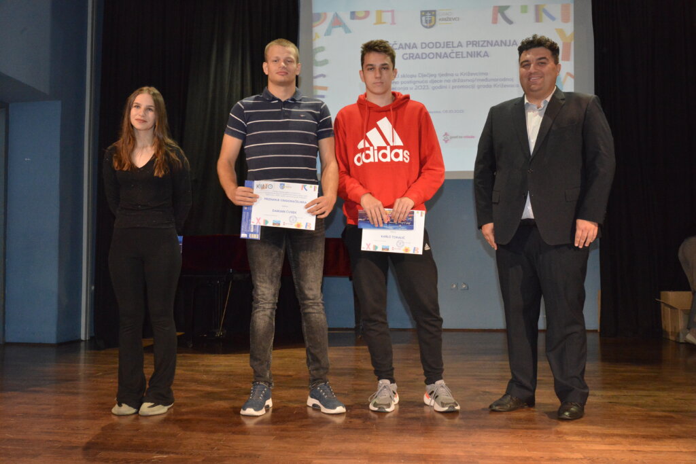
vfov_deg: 38.9
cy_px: 232
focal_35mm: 34
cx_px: 348
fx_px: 657
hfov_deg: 55.8
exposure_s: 1/60
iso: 6400
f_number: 8
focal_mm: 34
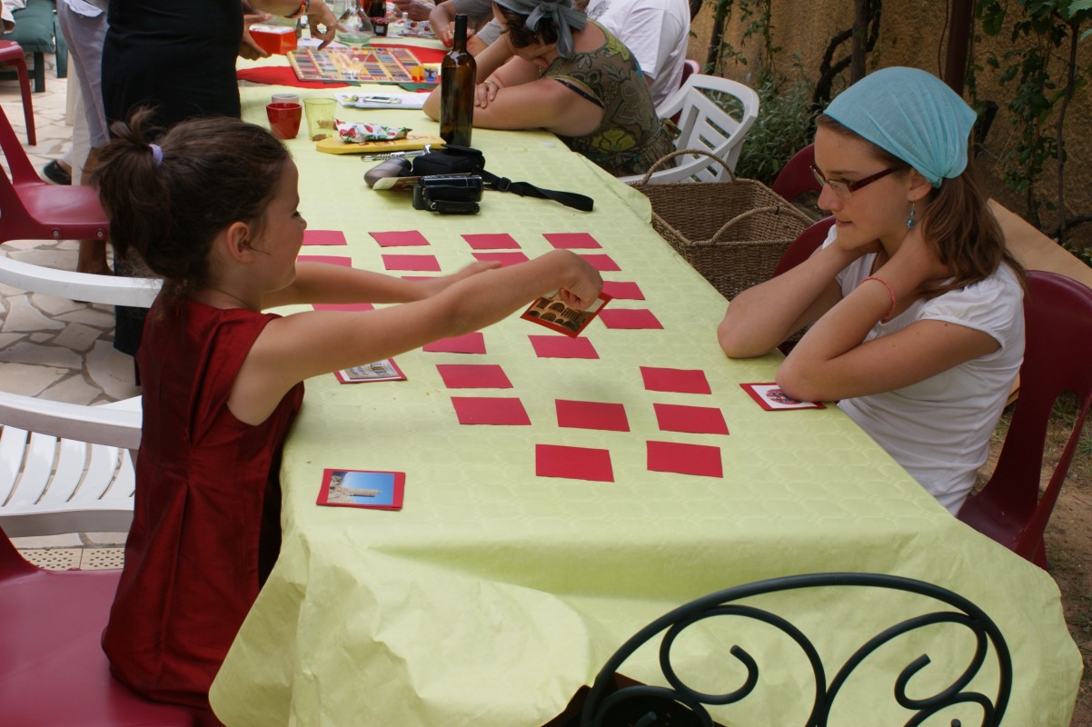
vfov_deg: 29.8
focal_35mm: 45
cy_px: 364
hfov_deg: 43.6
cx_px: 546
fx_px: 1364
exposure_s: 1/125
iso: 100
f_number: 8
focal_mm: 30
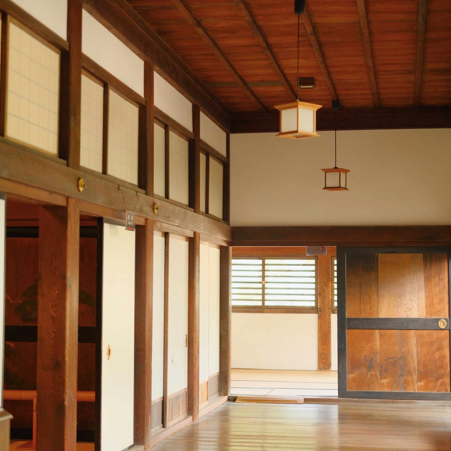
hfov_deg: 26.9
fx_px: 943
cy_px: 216
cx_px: 226
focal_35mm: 64
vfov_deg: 26.9
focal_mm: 33
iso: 800
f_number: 1.4
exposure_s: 1/200
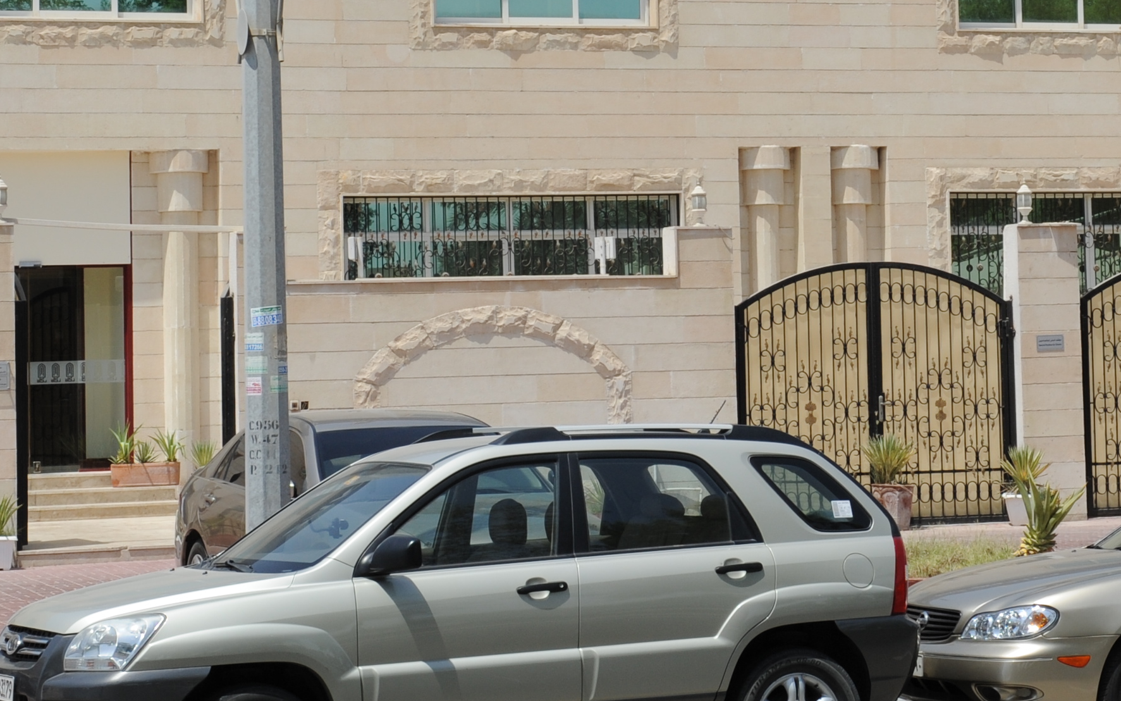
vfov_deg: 11.9
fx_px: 3360
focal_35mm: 110
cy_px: 133
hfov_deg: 18.9
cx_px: 656
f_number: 13
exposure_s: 1/640
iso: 400
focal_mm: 45
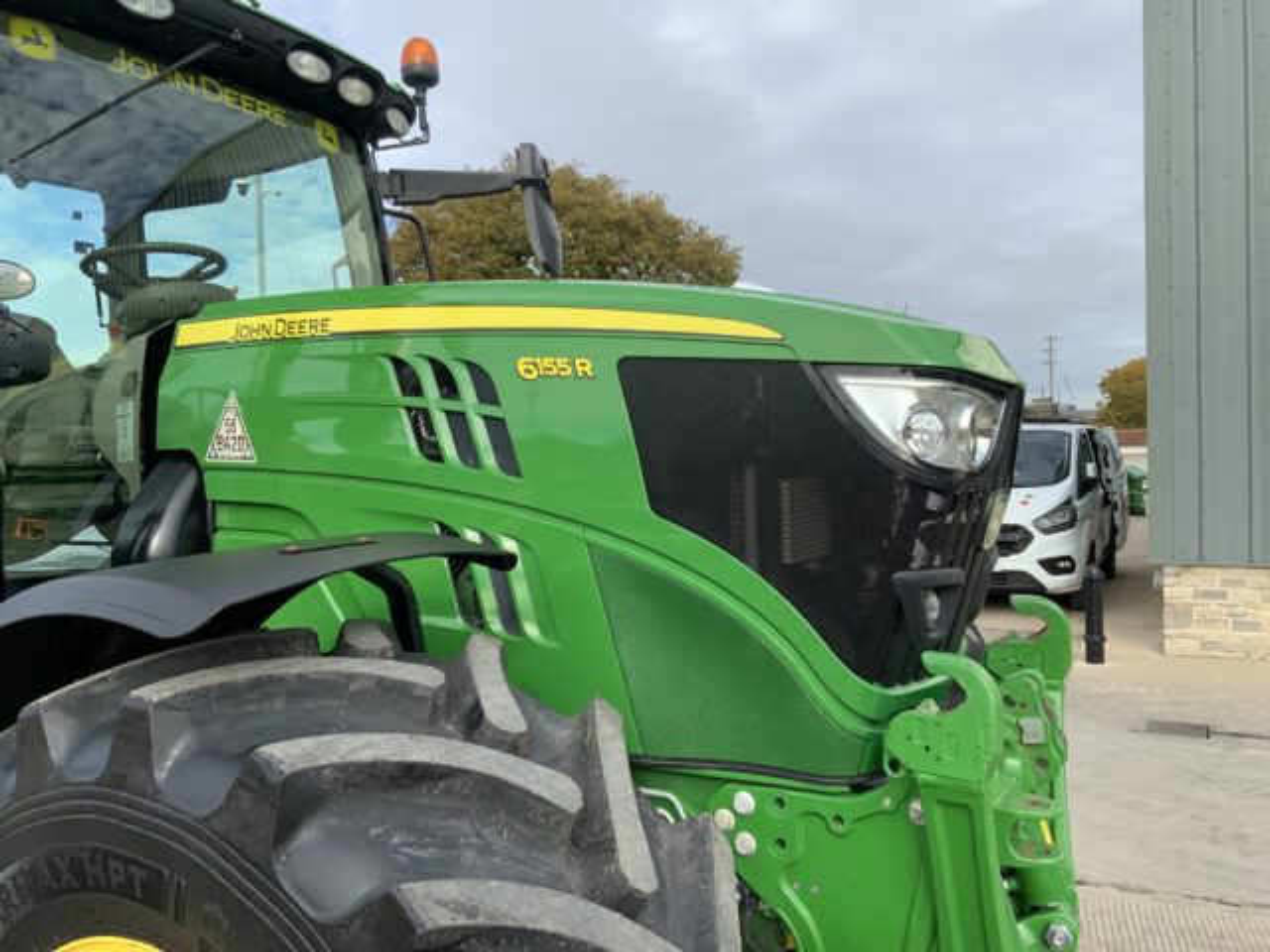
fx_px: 1064
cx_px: 635
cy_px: 476
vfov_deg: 48.2
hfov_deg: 61.7
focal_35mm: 29
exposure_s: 1/1035
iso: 16
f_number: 1.8
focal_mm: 3
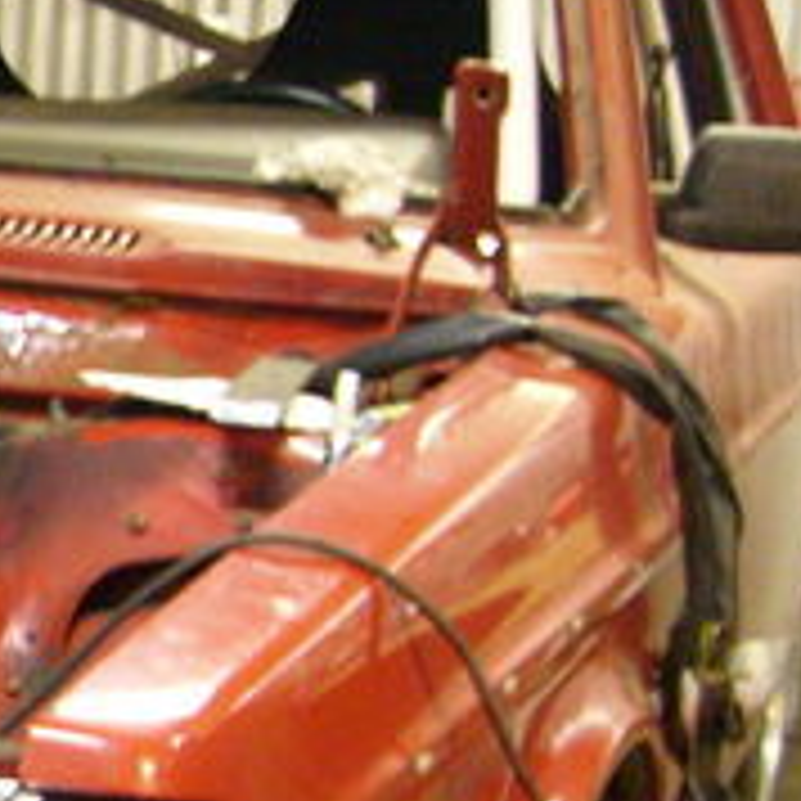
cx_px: -540
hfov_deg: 14.2
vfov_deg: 15.6
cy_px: 621
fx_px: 2906
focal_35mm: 111
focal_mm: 5.8
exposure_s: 1/3
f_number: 2.8
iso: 200
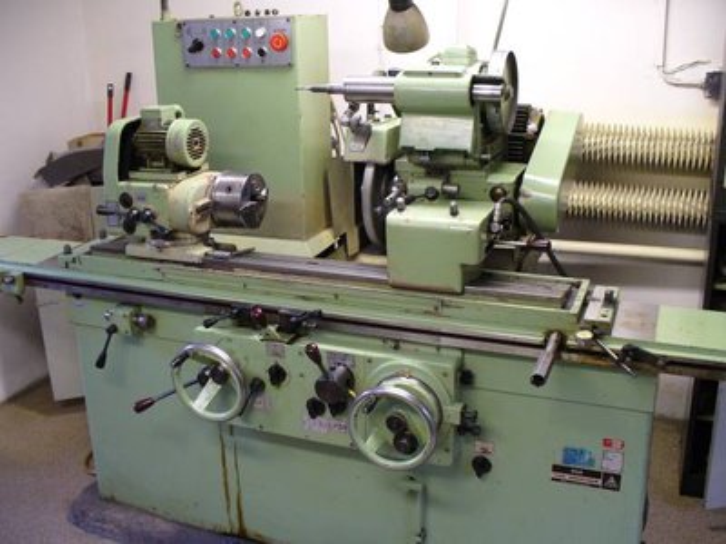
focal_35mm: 37
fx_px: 776
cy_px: 272
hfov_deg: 50.1
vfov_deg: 38.7
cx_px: 363
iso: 200
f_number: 2.8
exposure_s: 1/20
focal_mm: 6.1
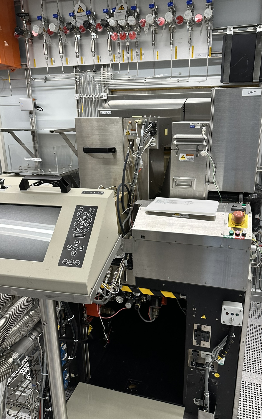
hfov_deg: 46.0
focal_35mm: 27
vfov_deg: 68.4
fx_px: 309
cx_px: 141
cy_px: 217
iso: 200
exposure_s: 1/100
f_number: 1.78
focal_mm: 6.86
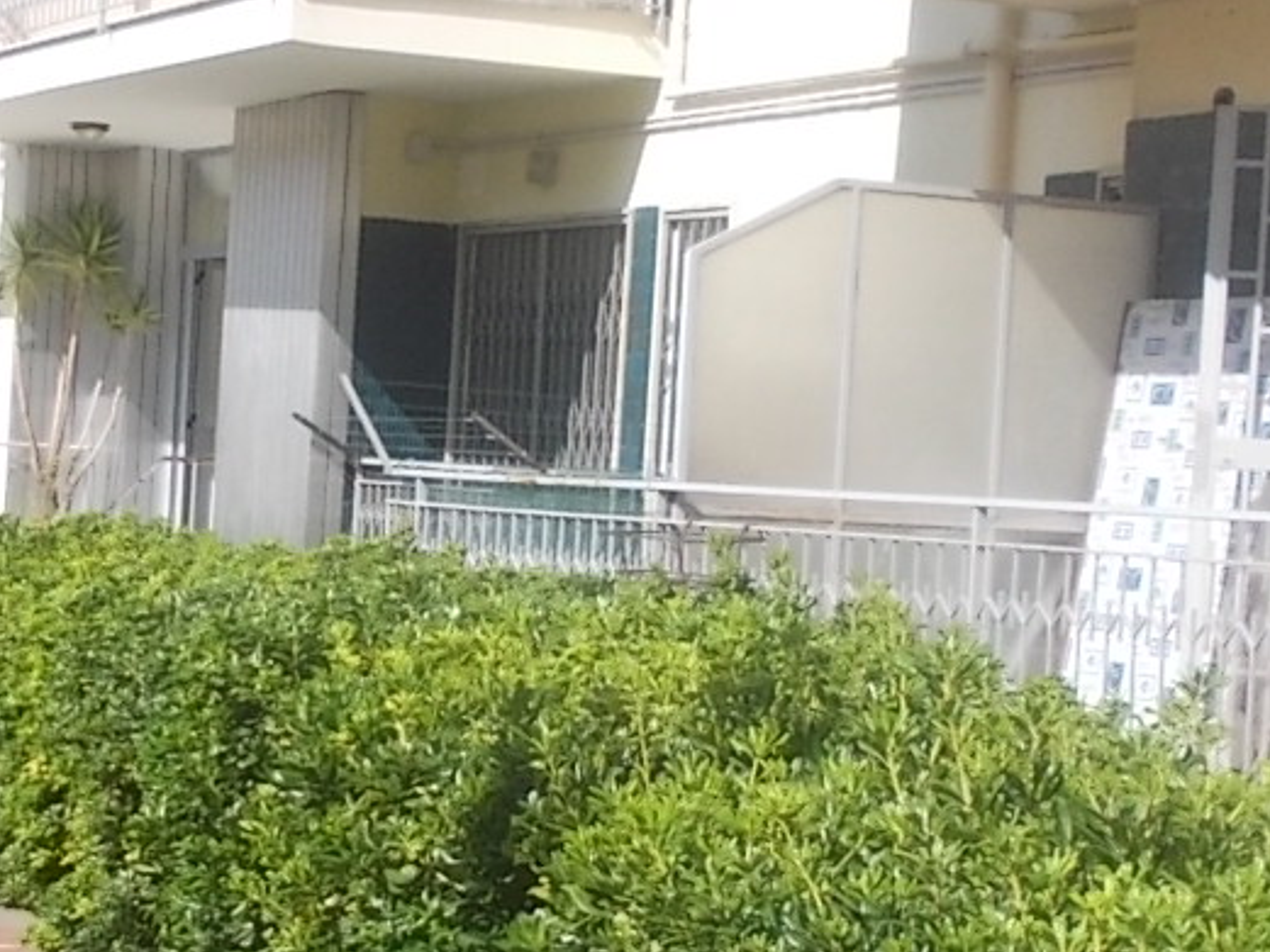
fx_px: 3156
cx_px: 171
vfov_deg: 17.2
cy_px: 543
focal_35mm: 86
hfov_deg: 22.3
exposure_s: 1/200
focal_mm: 4
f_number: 5.4
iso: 80
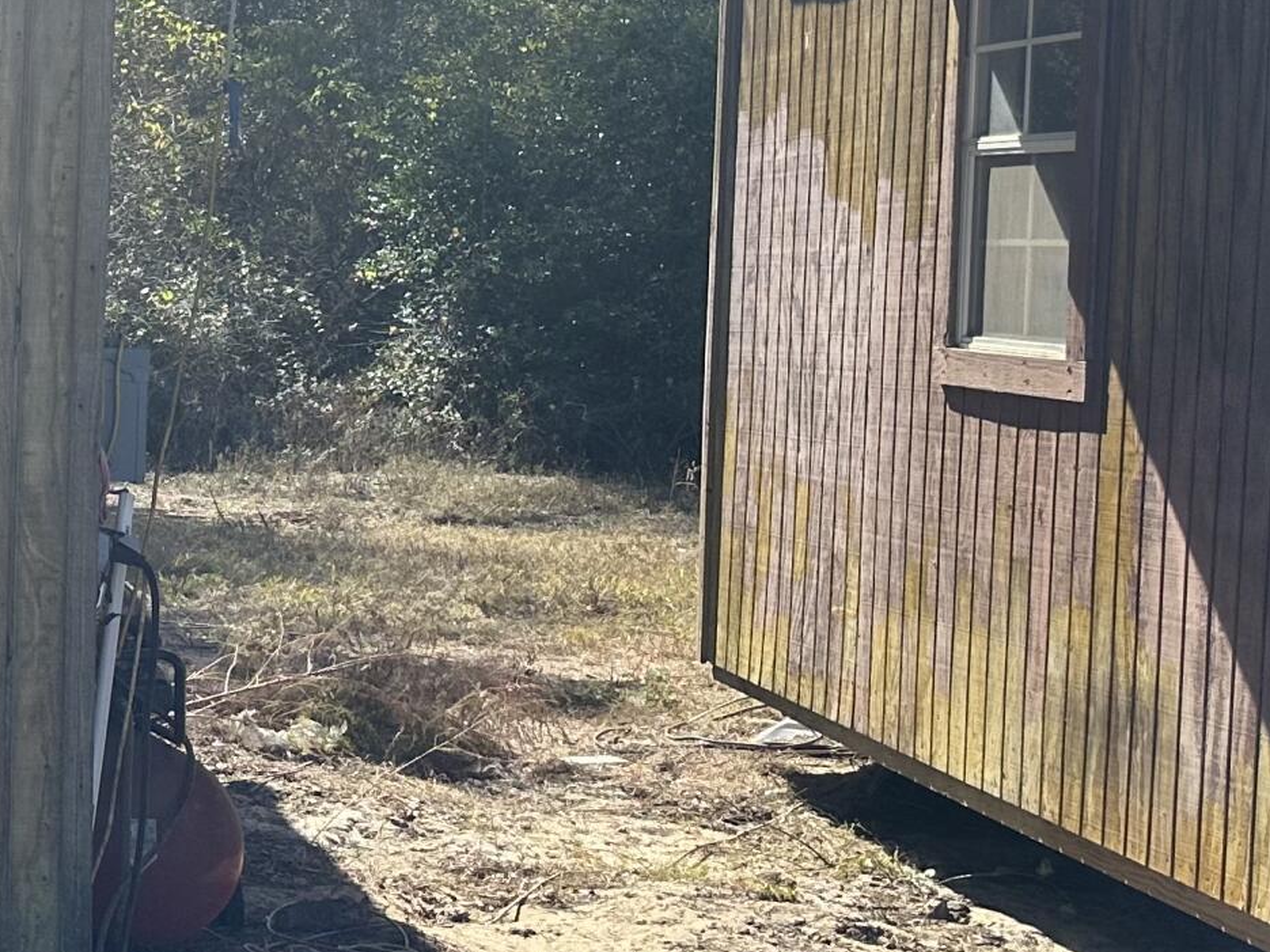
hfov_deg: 21.0
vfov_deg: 19.1
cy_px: 349
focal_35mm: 77
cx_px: -689
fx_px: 2825
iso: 80
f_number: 1.78
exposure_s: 1/2203
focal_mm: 6.86
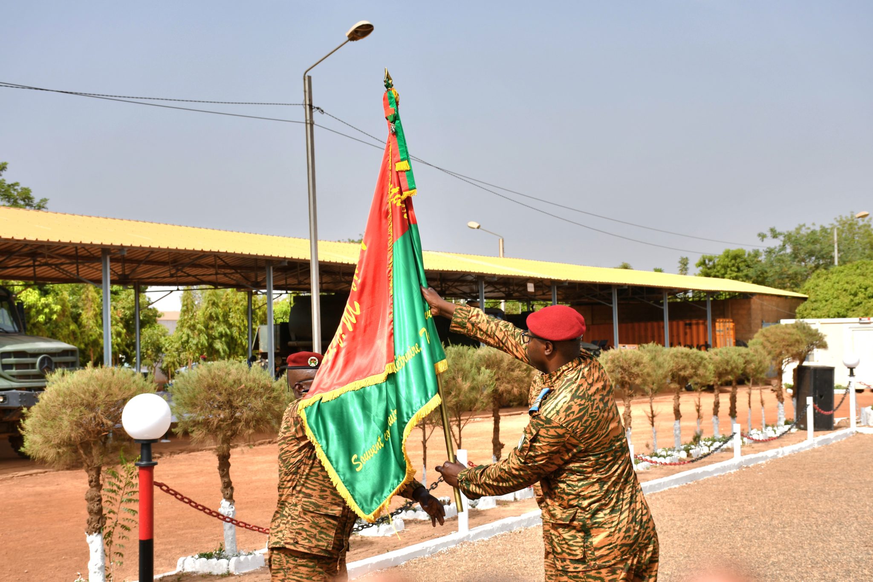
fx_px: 1382
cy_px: 291
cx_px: 436
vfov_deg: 23.8
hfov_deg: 35.1
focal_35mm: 57
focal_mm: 38
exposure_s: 1/323
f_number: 9
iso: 100
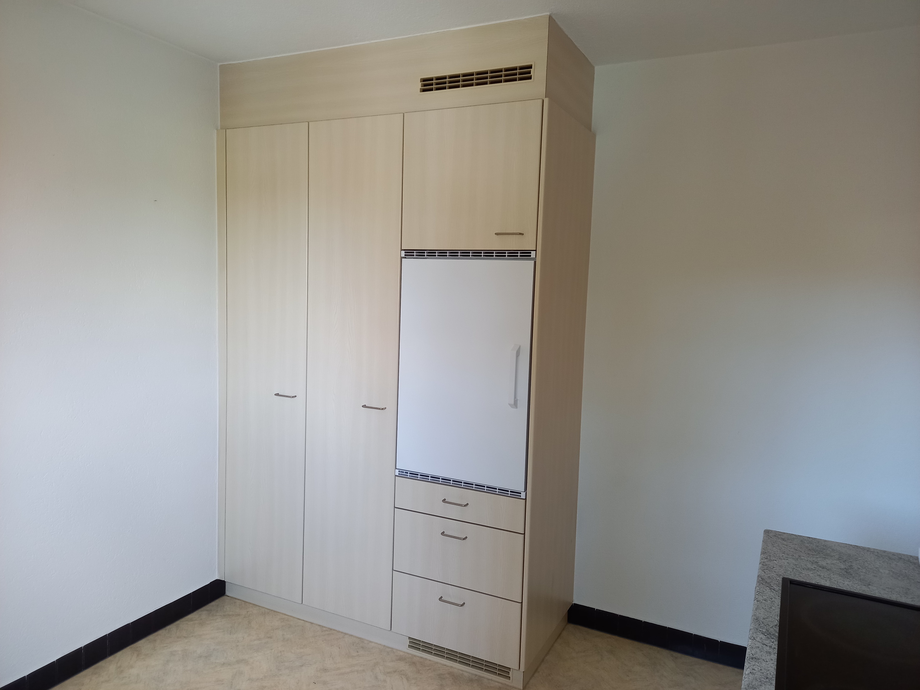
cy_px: 345
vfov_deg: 54.9
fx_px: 664
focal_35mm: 25
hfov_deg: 69.4
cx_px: 460
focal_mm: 4.6
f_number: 2
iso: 320
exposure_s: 1/50
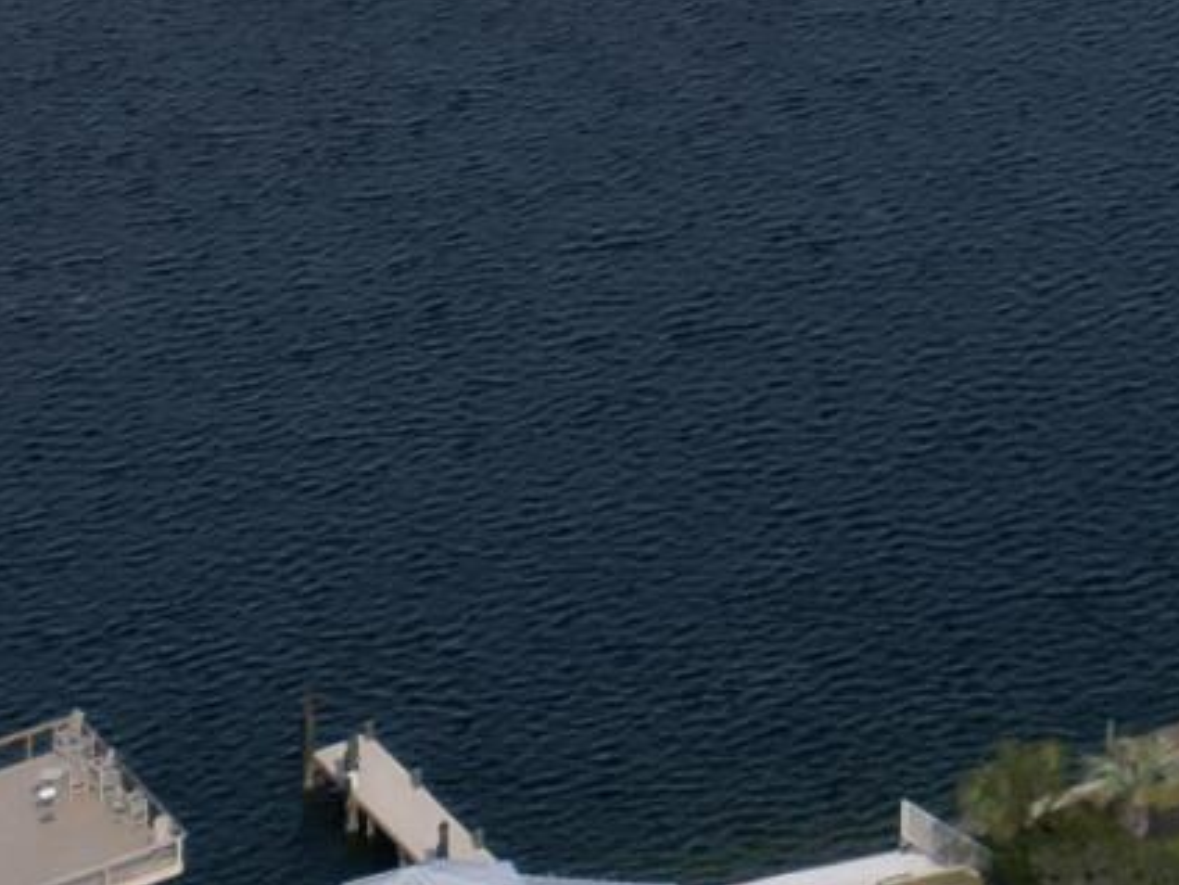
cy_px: -2168
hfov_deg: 9.8
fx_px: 5790
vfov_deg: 7.3
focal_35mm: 170
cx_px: 3139
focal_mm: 6.72
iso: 110
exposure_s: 1/4000
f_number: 1.7
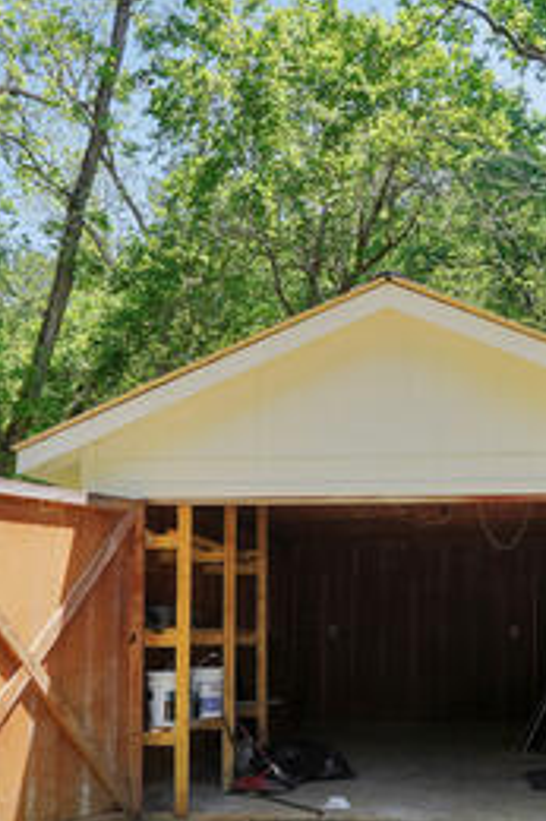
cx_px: 376
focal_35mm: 39
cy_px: 567
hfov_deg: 33.9
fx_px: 885
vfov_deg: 48.6
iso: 100
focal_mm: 10.5
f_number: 6.3
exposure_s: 1/100
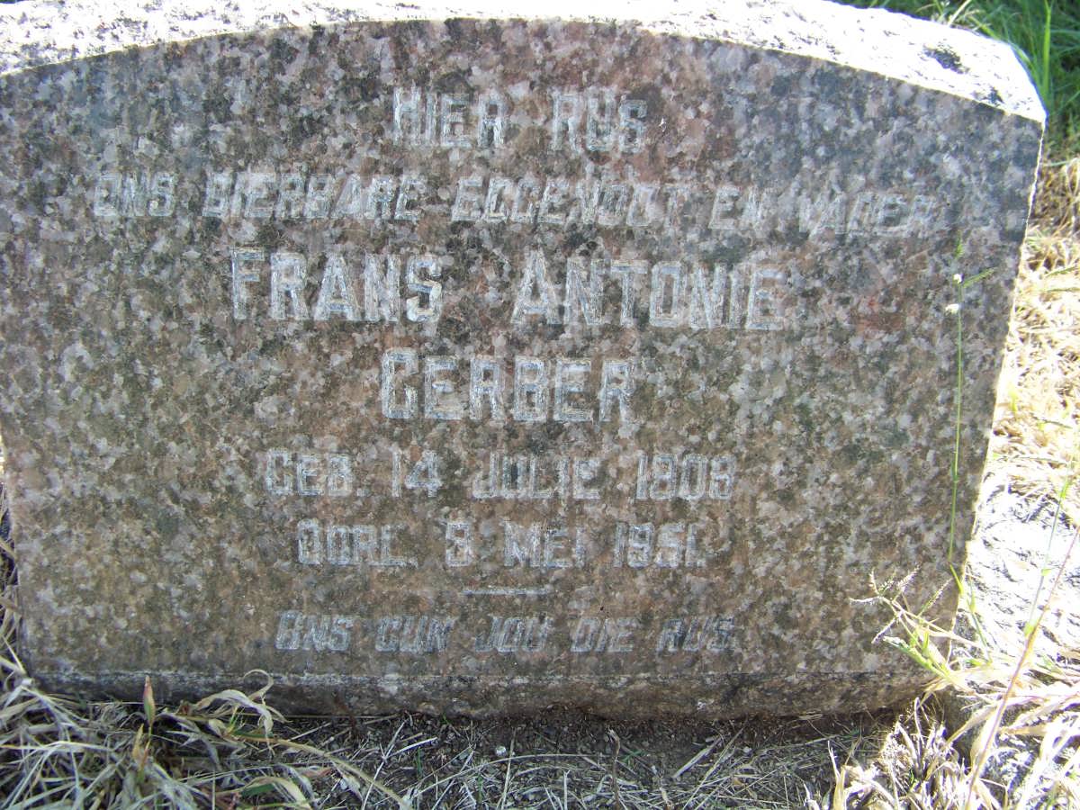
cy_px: 405
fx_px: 1123
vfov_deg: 39.7
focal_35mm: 36
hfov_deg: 51.4
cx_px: 540
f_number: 2.8
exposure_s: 1/160
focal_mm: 5.85
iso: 64
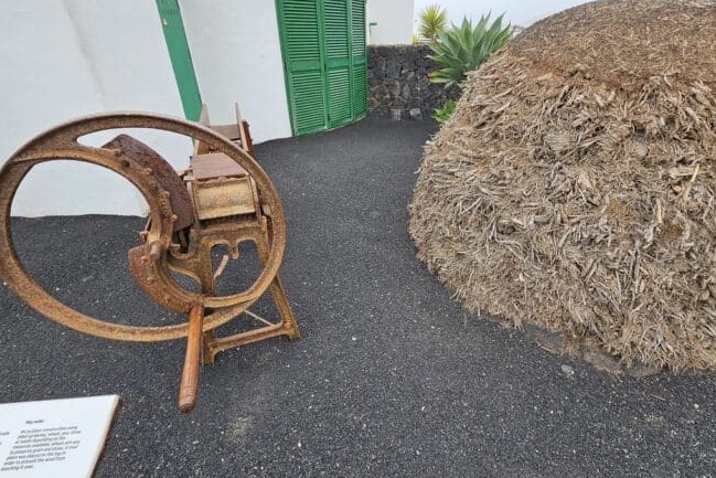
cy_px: 225
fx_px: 318
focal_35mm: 16
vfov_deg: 73.7
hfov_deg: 96.6
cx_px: 378
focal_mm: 2.2
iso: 50
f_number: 2.2
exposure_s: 1/932
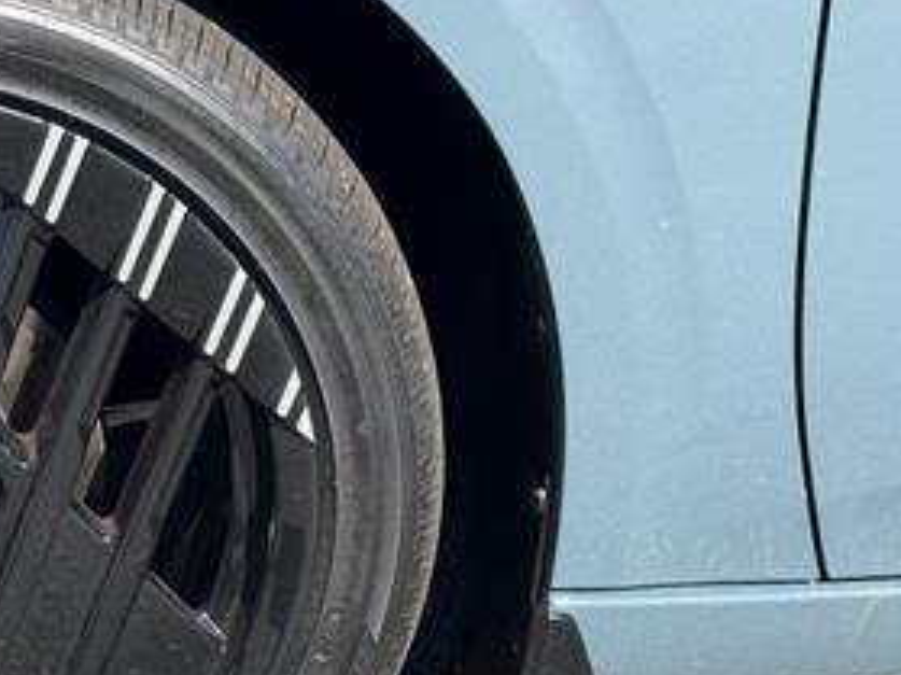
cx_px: -103
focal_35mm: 110
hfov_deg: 17.3
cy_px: 533
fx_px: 2862
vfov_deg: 13.4
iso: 64
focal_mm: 6.76
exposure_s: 1/1770
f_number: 1.78
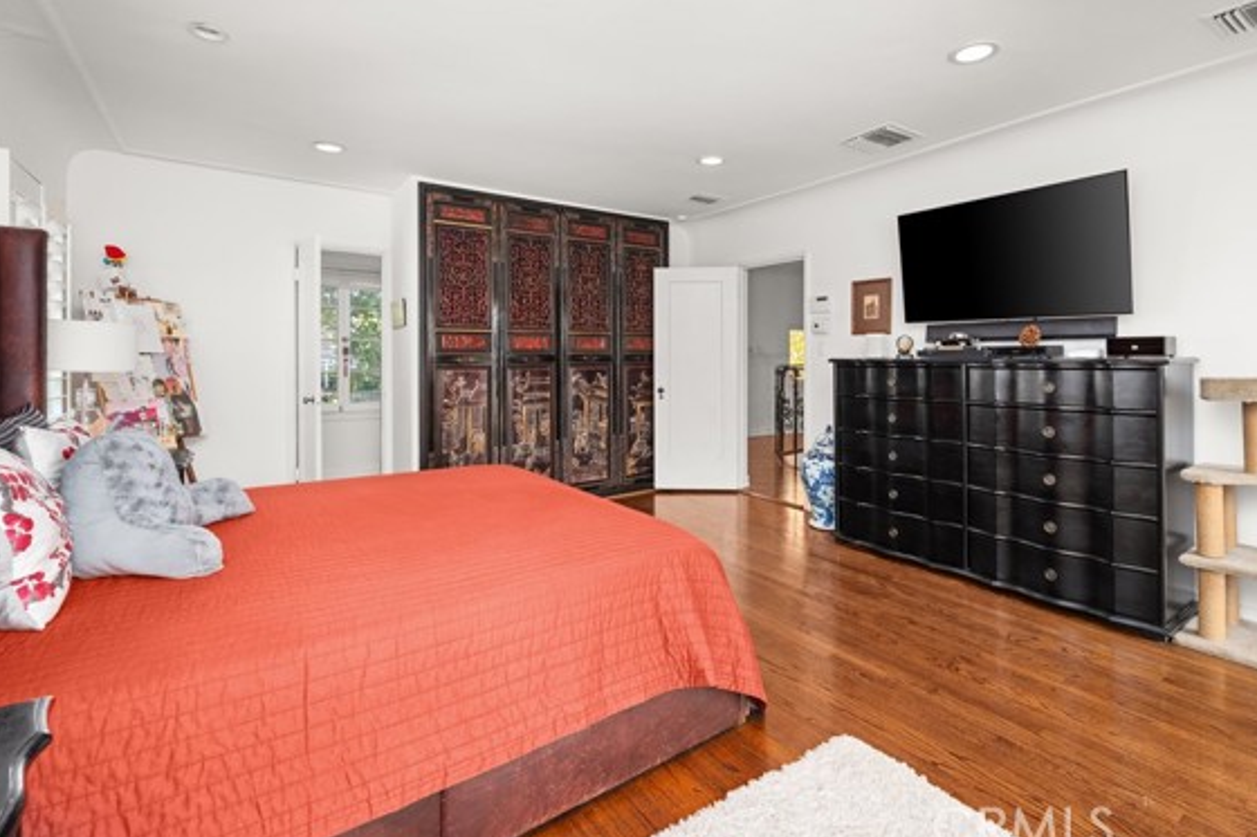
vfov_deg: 73.6
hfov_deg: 96.6
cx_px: 671
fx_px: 558
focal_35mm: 16
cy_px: 381
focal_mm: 14
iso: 400
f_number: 7.1
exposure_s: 1/2.5
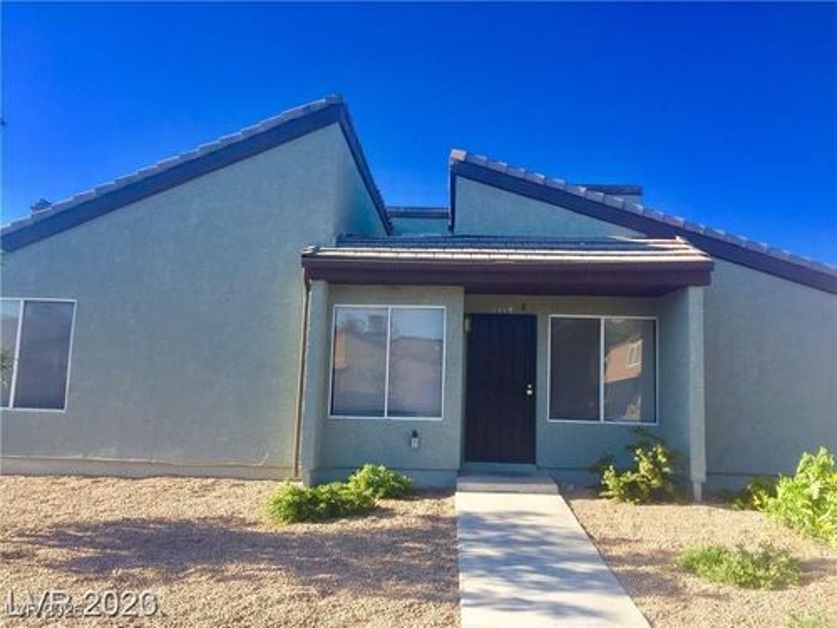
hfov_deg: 61.7
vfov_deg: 48.2
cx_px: 418
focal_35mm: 29
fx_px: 701
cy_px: 314
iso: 32
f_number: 2.2
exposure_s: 1/860
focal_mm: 4.15
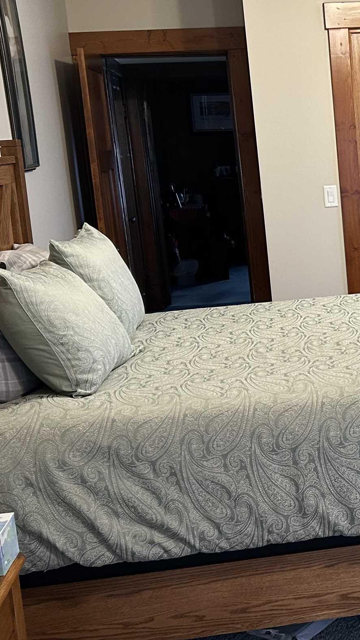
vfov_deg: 37.8
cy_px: 304
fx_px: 933
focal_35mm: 55
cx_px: 434
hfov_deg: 20.4
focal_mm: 5.7
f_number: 1.5
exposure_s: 1/60
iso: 250
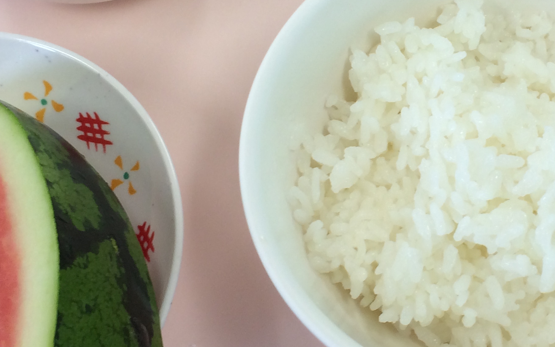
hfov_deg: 25.7
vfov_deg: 16.5
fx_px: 1195
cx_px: 447
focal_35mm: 79
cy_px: 111
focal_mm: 4.12
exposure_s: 1/60
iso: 50
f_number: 2.2
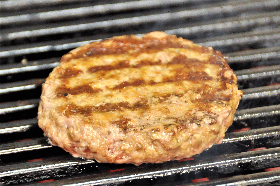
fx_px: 1398
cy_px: 93
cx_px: 140
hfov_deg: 11.4
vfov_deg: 7.6
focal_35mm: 180
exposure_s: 1/125
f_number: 5.3
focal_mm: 120
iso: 3200
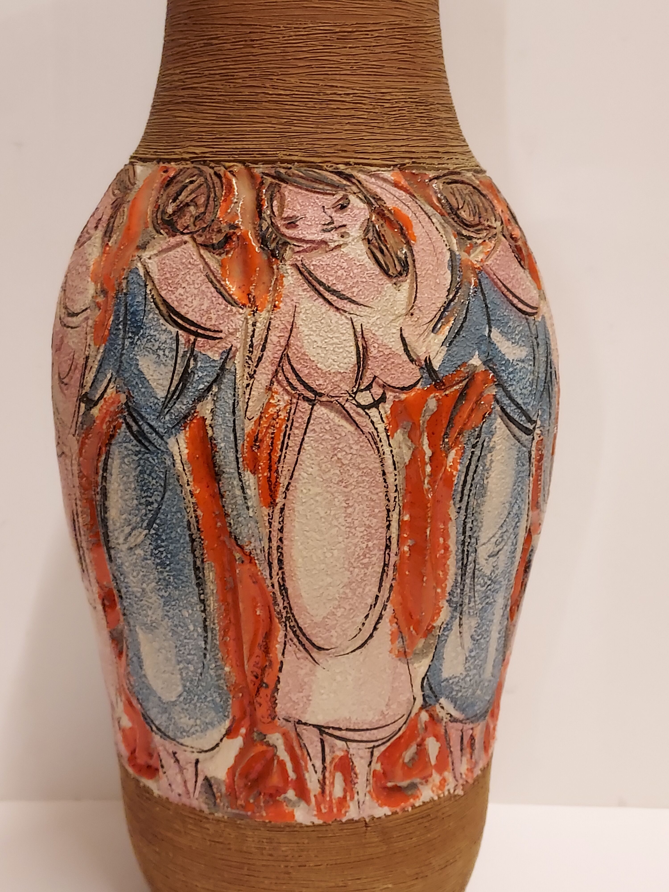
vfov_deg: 71.6
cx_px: 334
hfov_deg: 56.8
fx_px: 618
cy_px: 446
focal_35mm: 24
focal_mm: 4.6
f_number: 1.8
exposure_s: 1/50
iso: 400
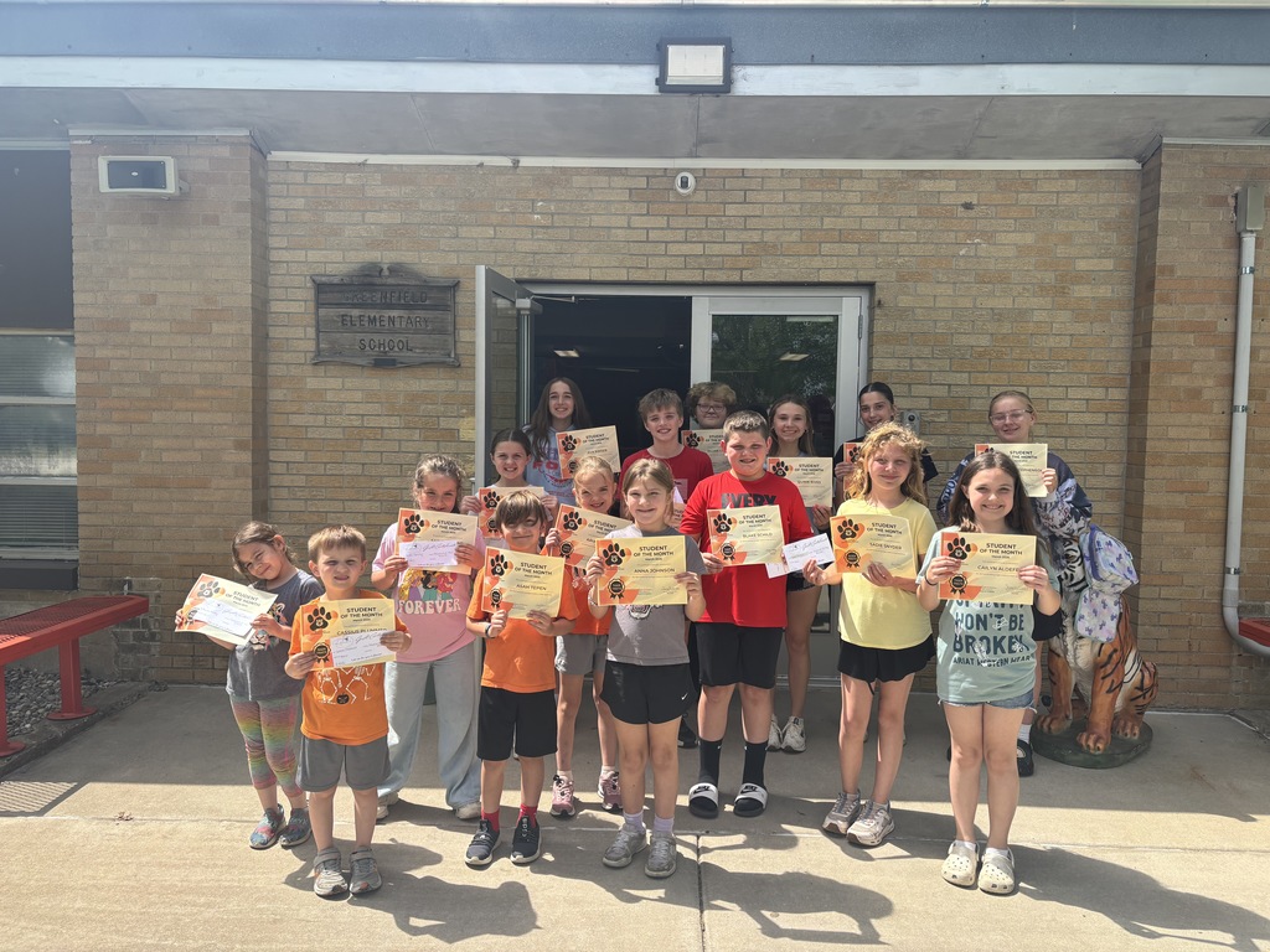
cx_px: 635
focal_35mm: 26
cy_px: 476
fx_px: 954
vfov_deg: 53.1
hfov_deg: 67.3
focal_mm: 5.96
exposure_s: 1/1912
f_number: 1.6
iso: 50
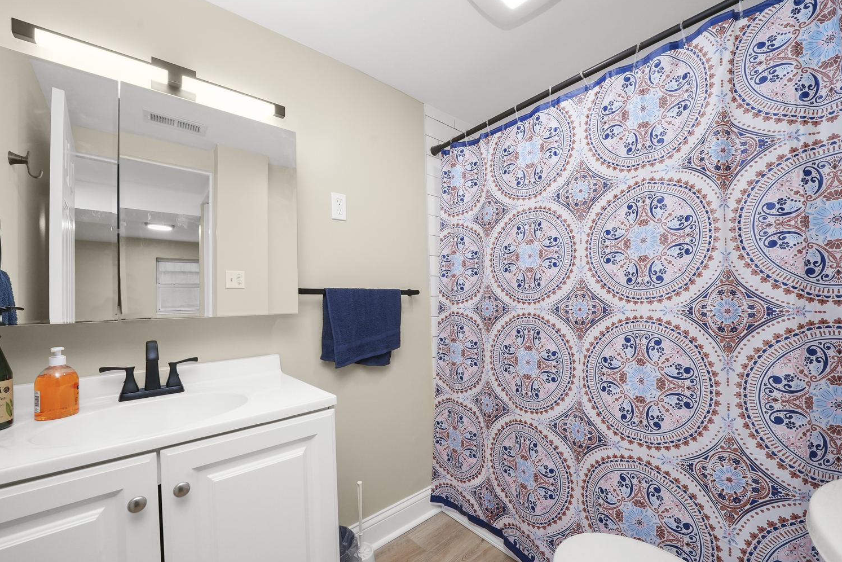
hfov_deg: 108.3
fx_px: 304
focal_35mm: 13
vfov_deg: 85.4
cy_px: 298
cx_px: 410
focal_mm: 12
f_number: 11
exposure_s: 1/20
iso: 2000
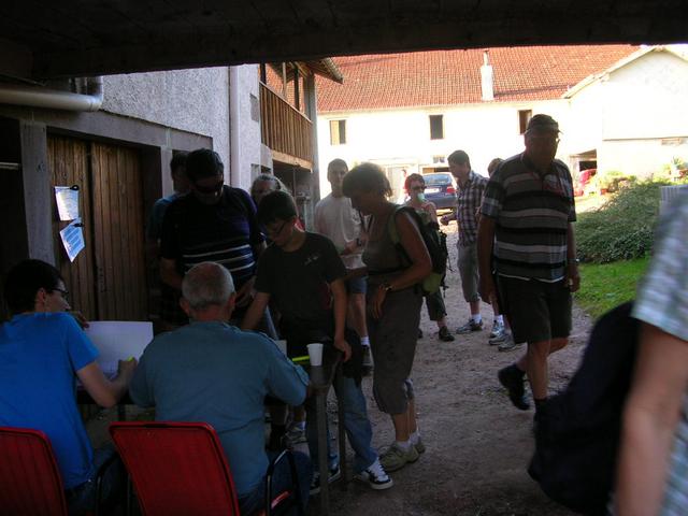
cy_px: 258
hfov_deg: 52.6
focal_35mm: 35
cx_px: 344
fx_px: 696
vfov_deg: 40.7
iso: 50
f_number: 2.8
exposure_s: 1/54.8
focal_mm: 5.8
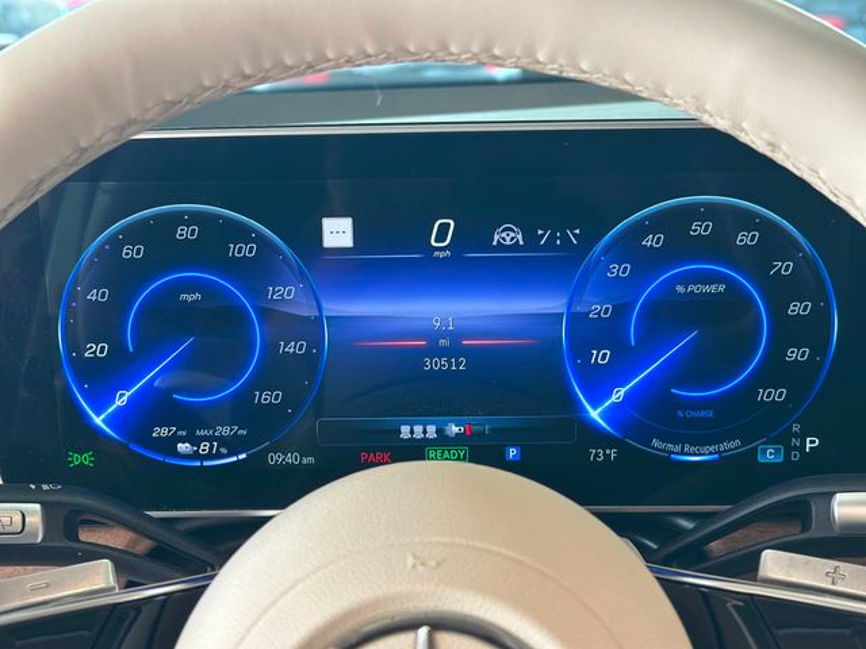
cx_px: 433
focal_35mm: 48
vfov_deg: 30.3
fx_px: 1201
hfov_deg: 39.7
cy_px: 324
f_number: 1.78
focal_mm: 6.86
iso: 125
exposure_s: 1/60
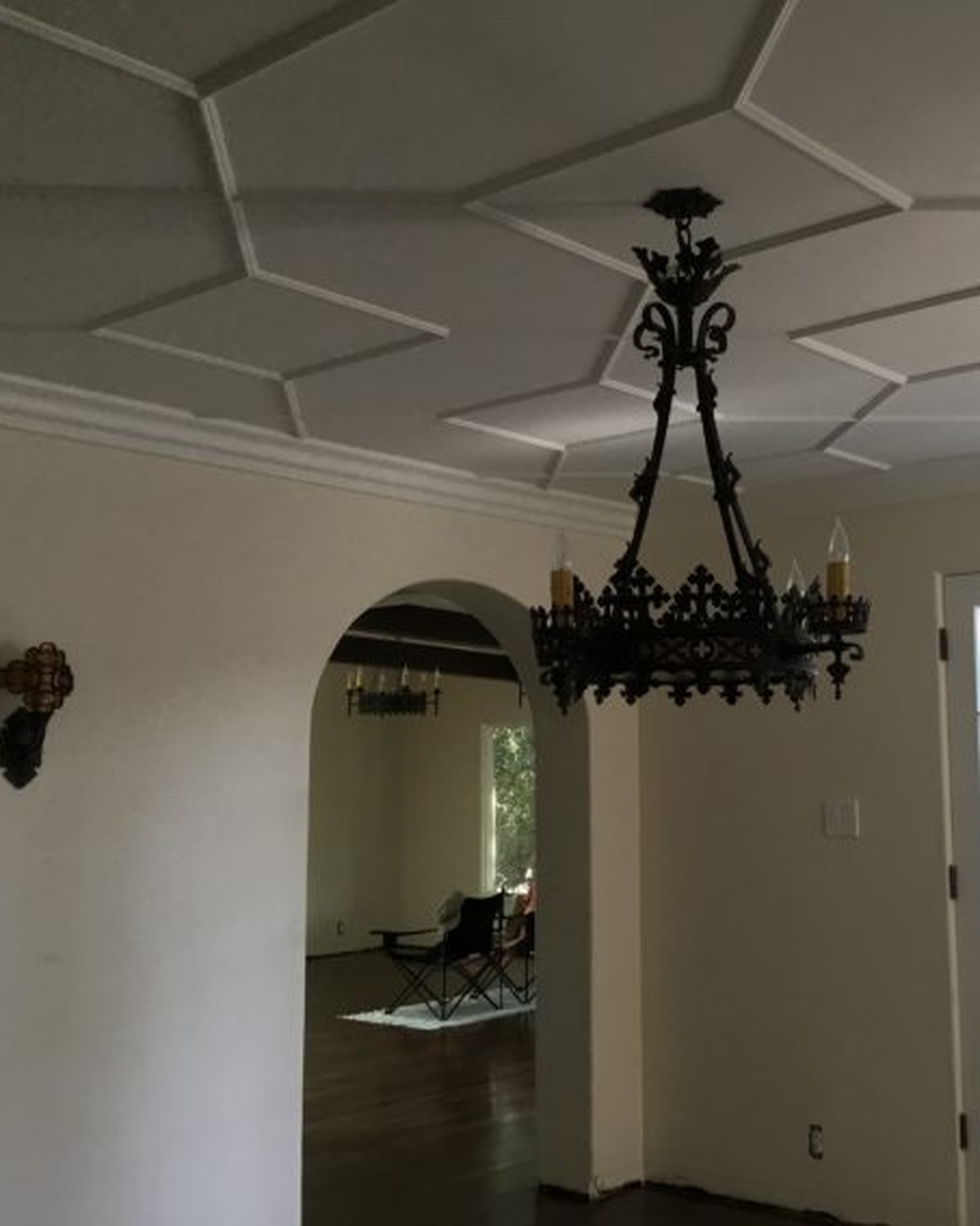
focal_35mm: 41
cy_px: 605
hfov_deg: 36.2
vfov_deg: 44.8
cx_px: 634
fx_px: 1488
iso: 32
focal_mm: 3.3
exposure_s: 1/30
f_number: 2.4
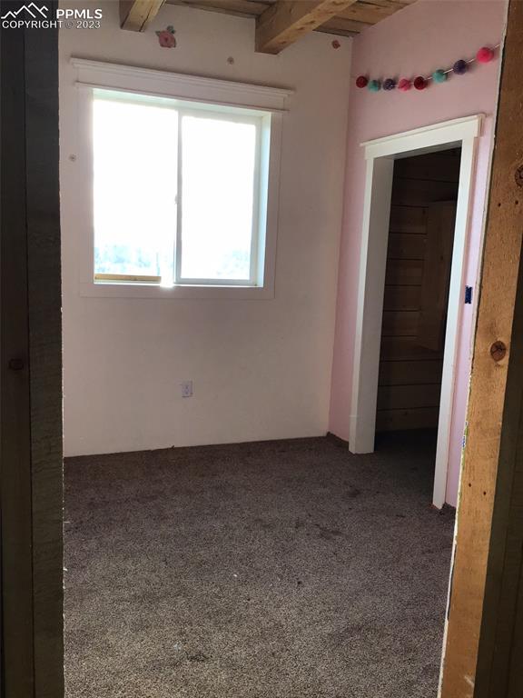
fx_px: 624
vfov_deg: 58.4
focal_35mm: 31
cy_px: 349
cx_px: 262
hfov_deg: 45.4
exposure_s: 1/120
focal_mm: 3.3
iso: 32
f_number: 2.4
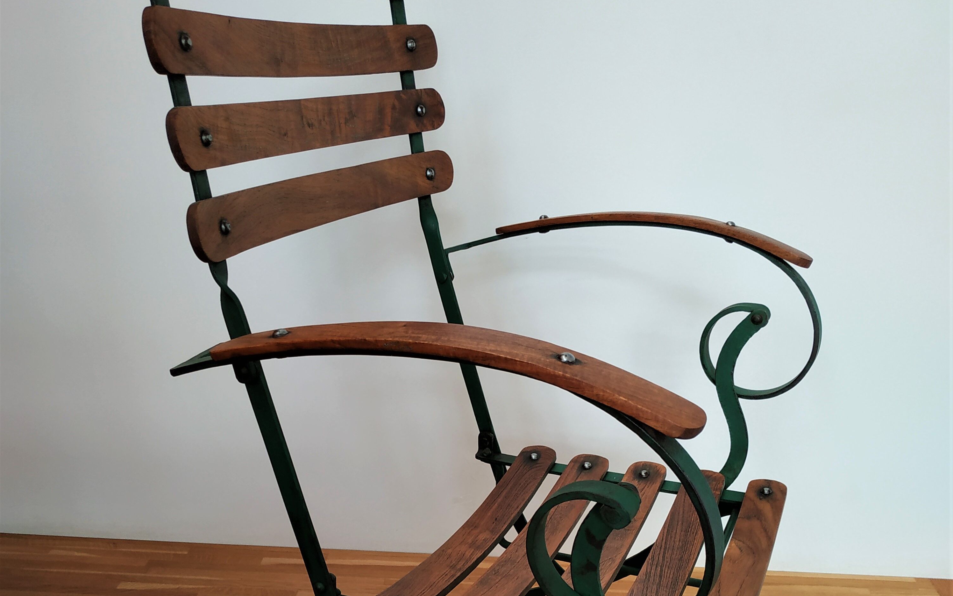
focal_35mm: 34
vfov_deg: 35.8
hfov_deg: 56.7
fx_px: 883
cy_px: 492
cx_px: 476
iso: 100
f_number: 1.9
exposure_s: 1/50
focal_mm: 3.94
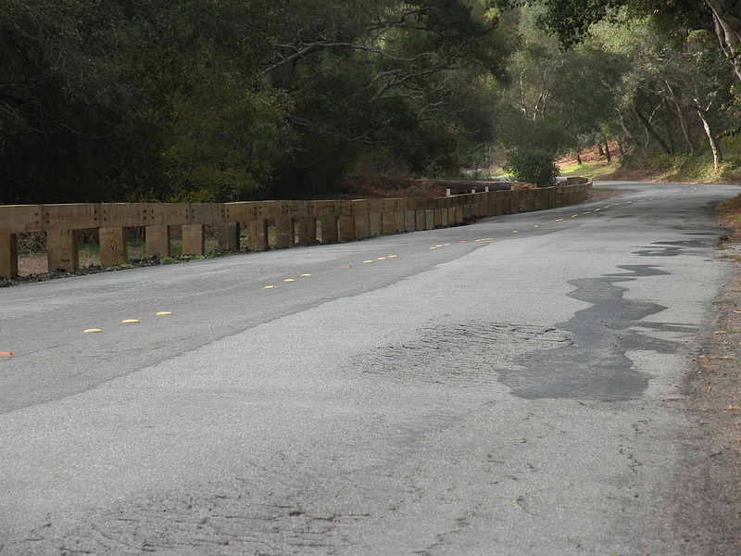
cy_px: 278
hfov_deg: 11.6
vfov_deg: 8.7
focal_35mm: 170
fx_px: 3639
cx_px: 370
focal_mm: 30.1
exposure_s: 1/147
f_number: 4.5
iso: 64
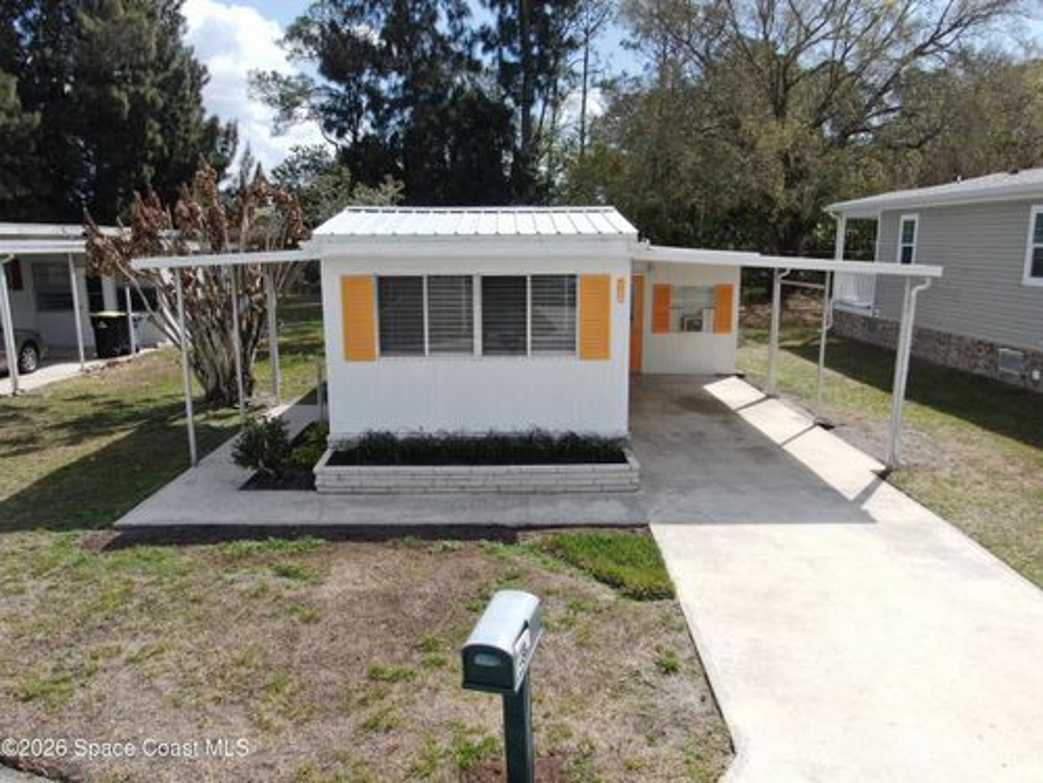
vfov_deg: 56.8
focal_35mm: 24
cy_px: 392
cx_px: 522
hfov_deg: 71.6
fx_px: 723
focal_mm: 4.39
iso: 100
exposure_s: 1/1000
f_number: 2.8
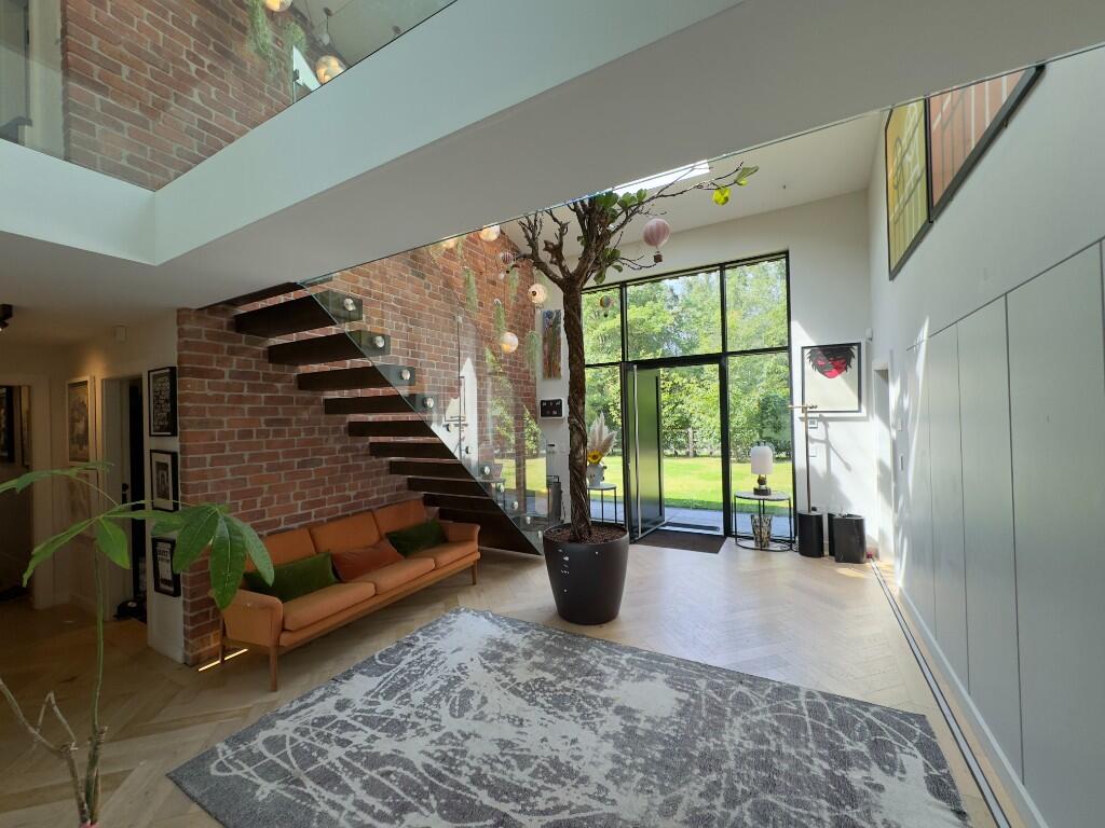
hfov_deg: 102.1
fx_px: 447
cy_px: 414
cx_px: 552
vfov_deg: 85.7
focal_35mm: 14
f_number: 2.2
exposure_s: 1/136
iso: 40
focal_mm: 2.22
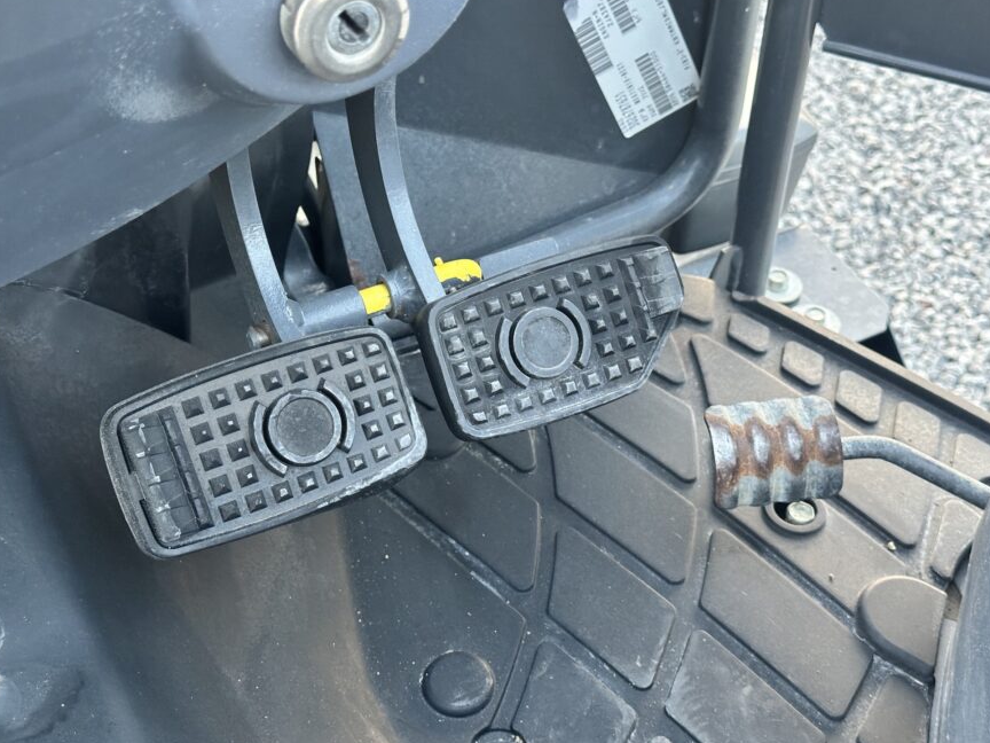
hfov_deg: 38.2
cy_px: 371
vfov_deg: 29.1
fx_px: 1430
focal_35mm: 50
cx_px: 503
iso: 320
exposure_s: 1/40
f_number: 1.78
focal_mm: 6.86
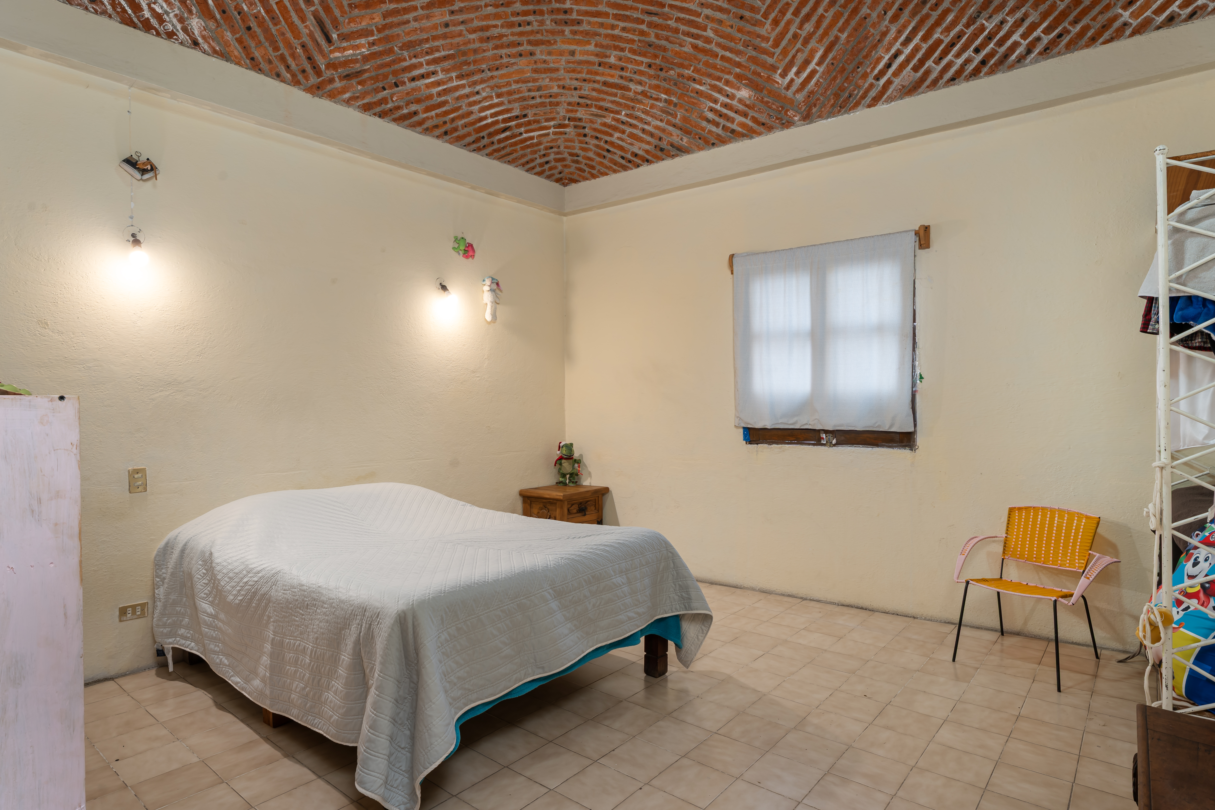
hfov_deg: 86.3
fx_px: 648
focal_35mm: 19
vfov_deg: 64.0
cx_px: 608
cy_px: 405
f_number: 10
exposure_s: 1/6
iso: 160
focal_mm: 19.2
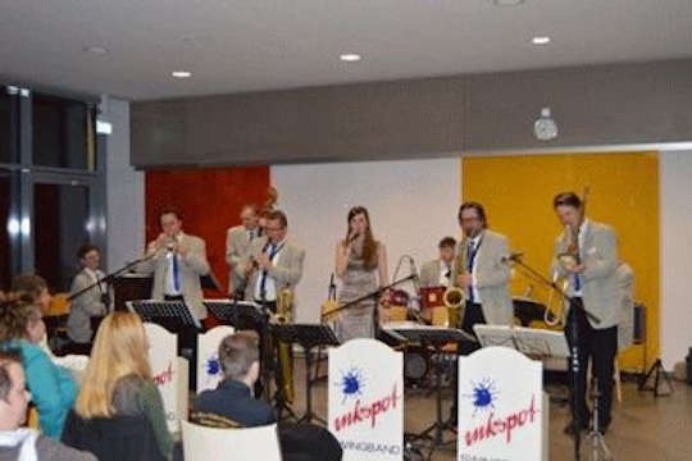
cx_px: 346
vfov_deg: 34.2
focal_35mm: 39
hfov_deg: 49.6
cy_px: 230
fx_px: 750
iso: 1100
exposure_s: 1/60
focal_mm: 26
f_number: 4
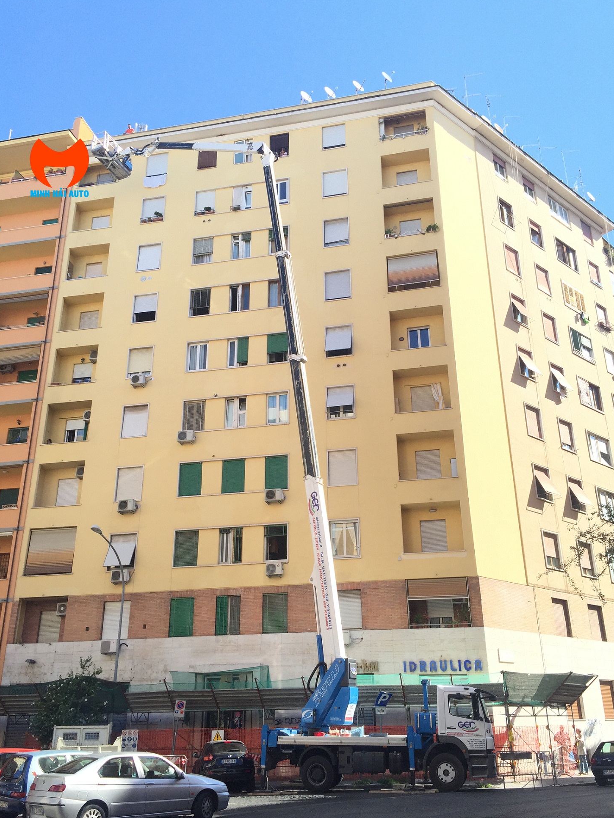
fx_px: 709
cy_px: 419
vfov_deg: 60.0
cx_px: 316
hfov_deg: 46.8
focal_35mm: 30
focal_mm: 4.15
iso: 32
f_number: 2.2
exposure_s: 1/1014
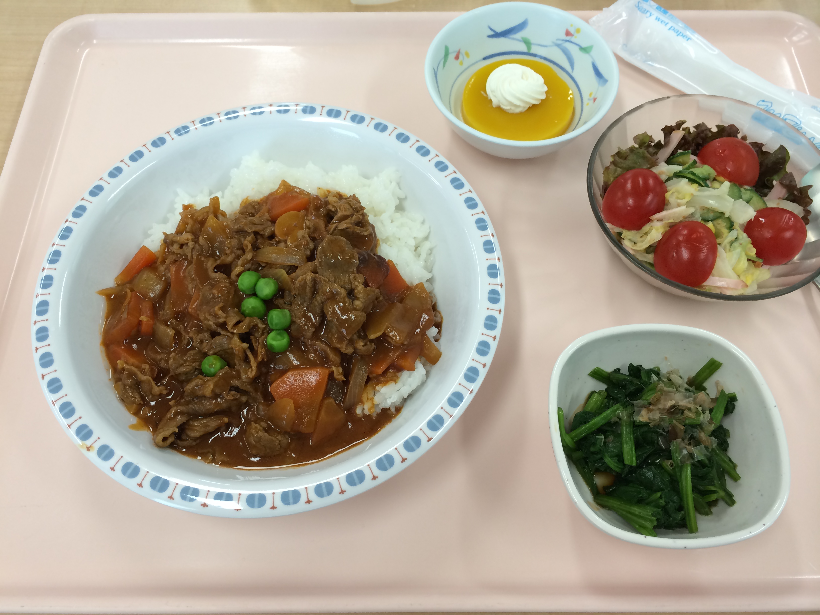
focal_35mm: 30
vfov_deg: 46.8
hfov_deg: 60.0
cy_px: 308
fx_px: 711
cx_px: 410
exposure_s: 1/40
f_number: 2.2
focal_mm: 4.12
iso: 40
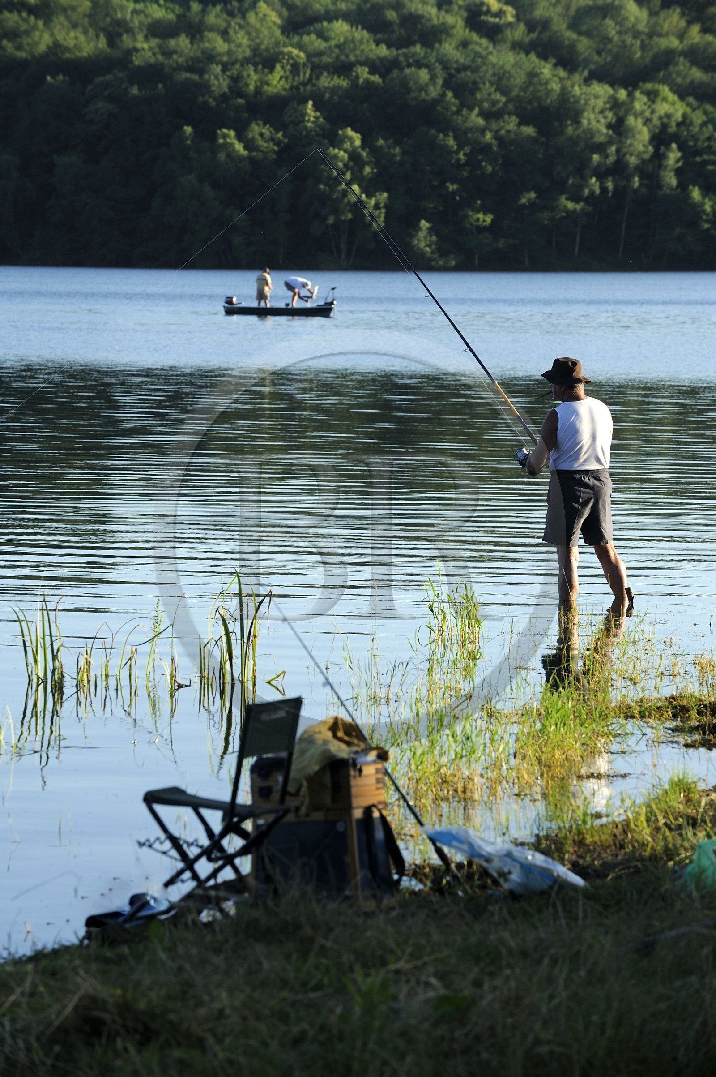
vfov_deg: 12.8
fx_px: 4780
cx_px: 358
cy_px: 538
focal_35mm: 160
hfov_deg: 8.6
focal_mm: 160
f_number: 8
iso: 200
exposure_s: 1/320
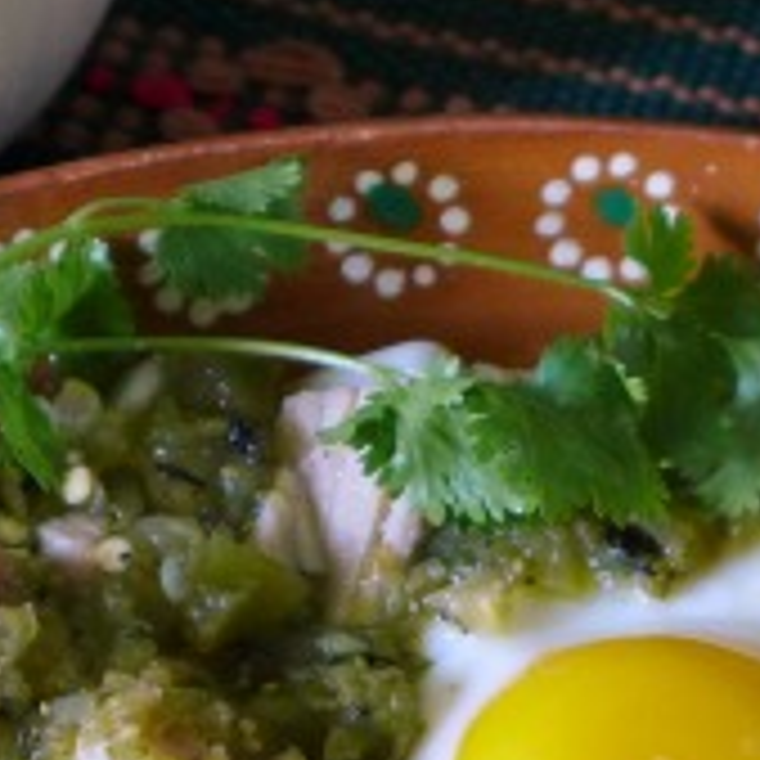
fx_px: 5241
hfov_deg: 8.3
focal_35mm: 211
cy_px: 648
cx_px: 463
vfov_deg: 8.3
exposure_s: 1/30
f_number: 2.1
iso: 400
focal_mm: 13.7
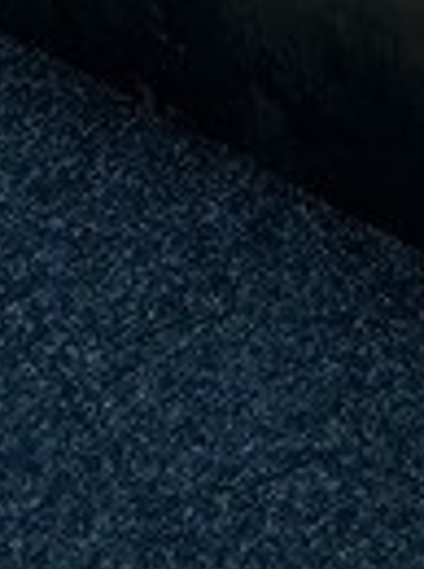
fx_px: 2343
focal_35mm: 143
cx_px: 752
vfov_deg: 13.2
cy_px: -245
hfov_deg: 9.8
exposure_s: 1/1168
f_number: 1.8
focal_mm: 3
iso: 25
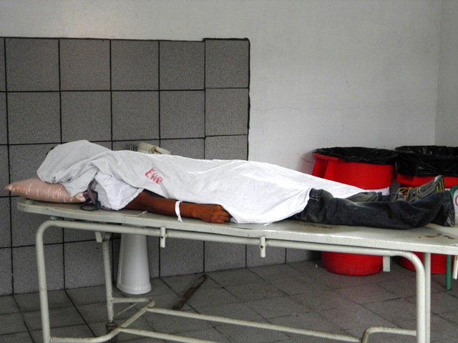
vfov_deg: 26.6
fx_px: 728
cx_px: 229
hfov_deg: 34.9
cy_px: 172
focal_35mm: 55
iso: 80
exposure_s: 1/80
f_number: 3.6
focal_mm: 10
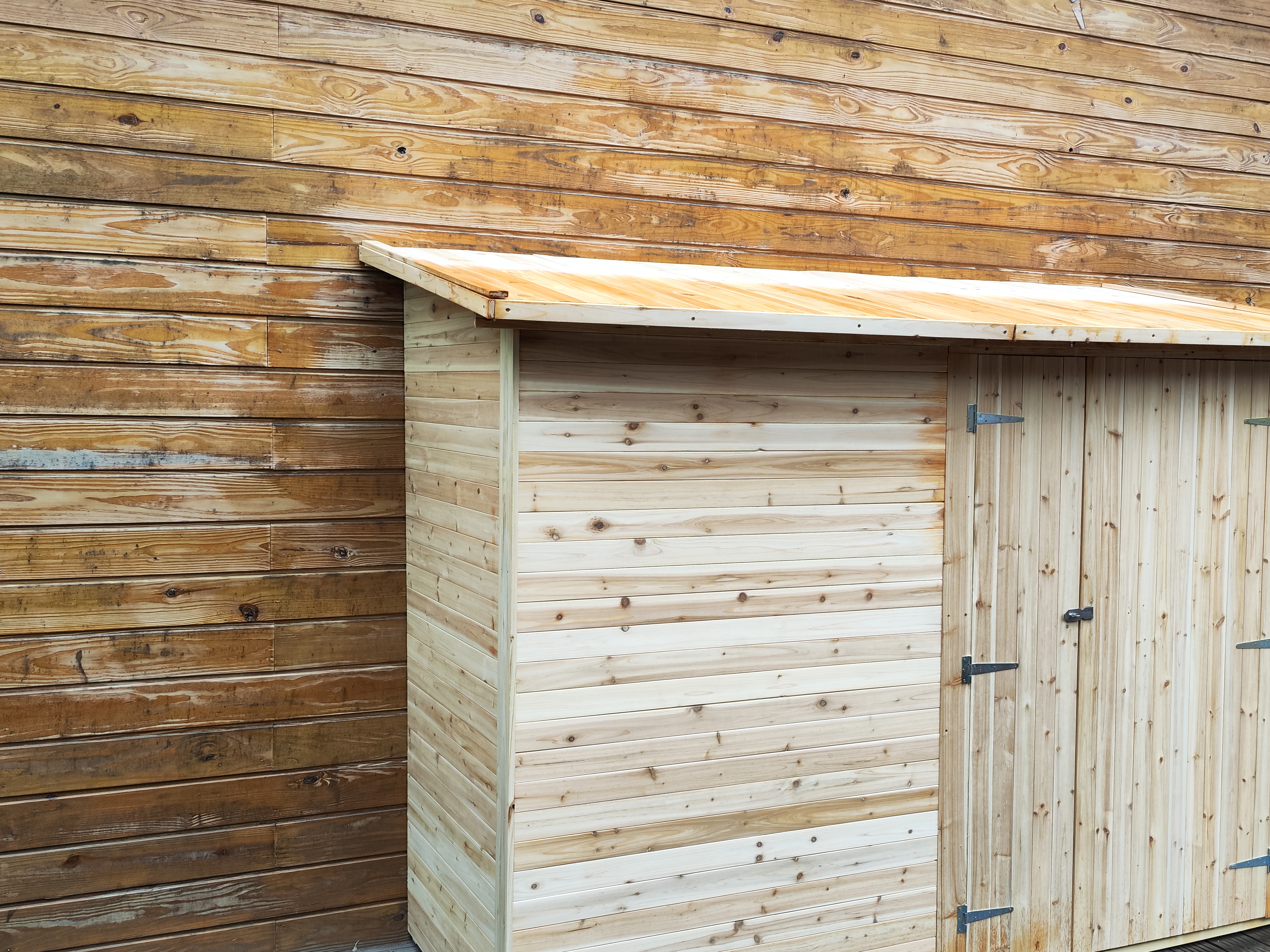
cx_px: 768
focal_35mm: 38
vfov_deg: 37.7
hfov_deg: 48.7
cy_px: 467
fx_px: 1394
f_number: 1.9
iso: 50
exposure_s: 1/138
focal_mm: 6.92
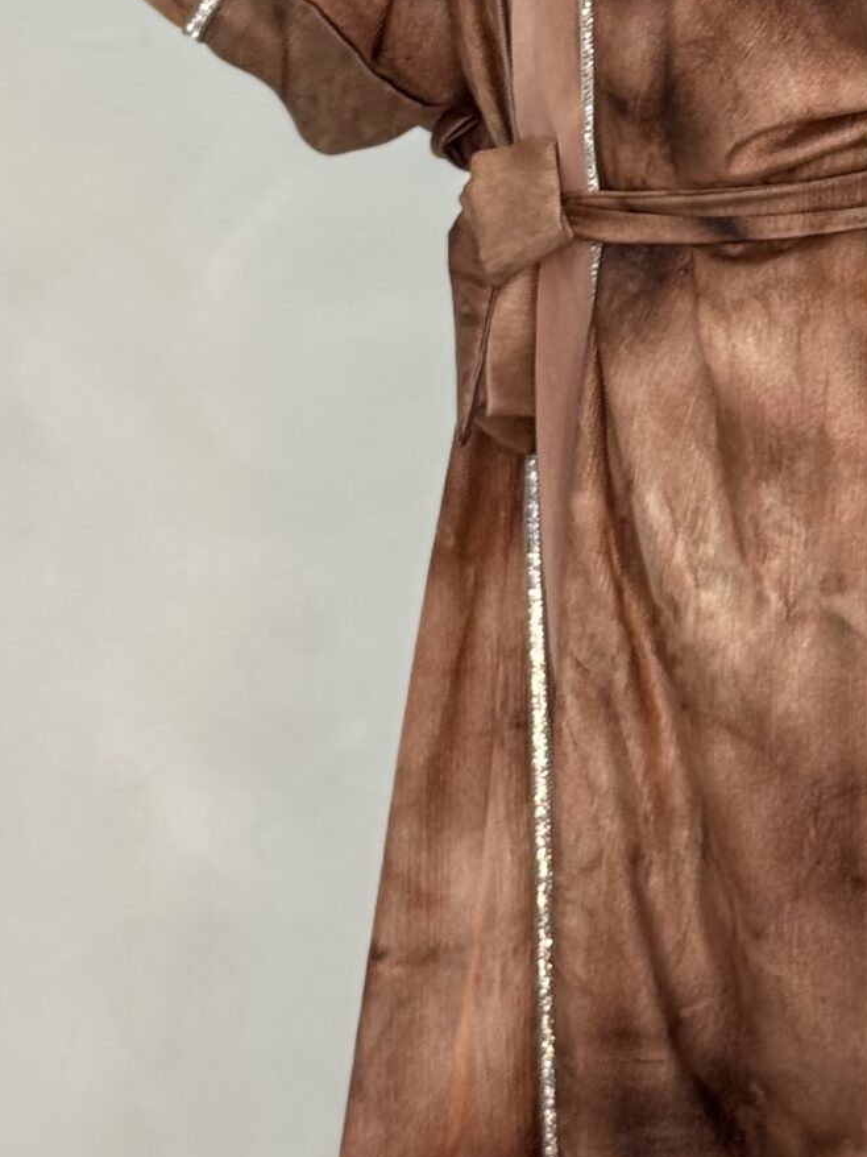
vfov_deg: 13.9
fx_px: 4678
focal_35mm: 140
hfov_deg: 10.4
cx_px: 1073
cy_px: 69
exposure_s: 1/100
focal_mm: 6.76
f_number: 1.78
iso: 50
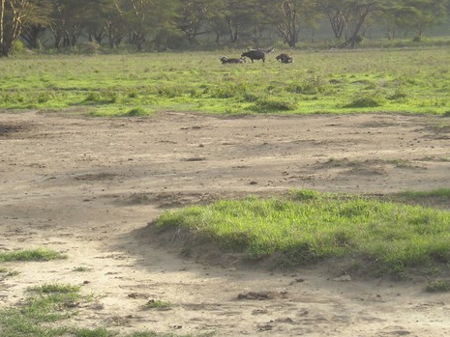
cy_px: 65
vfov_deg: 12.6
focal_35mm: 117
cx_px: 235
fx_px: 1521
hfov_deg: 16.8
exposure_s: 1/239
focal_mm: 11.02
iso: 64
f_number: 3.7
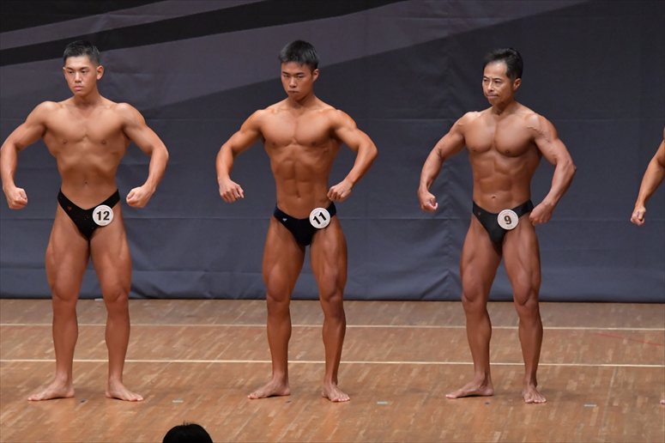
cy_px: 222
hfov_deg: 8.1
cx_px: 332
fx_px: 4708
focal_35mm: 255
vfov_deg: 5.4
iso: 6400
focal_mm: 170
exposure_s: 1/400
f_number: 5.6
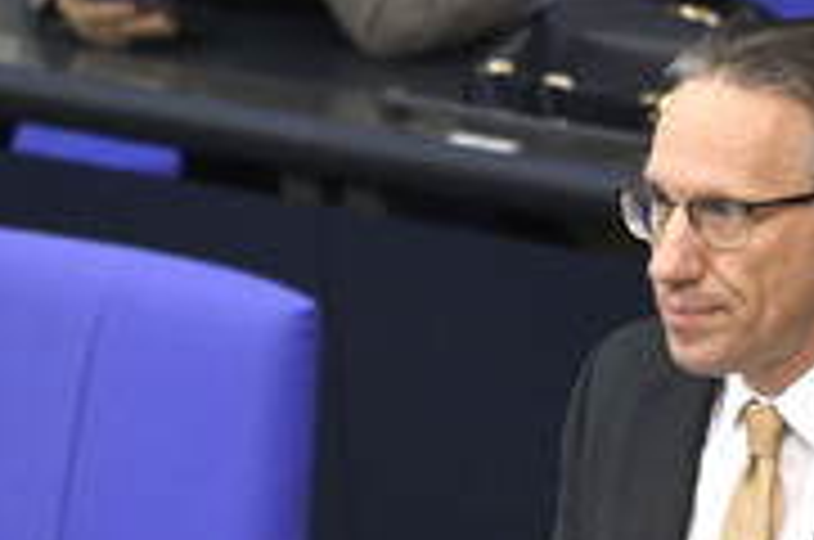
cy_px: 666
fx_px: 21984
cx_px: 789
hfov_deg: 2.1
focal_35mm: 974
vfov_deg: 1.4
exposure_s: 1/400
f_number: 5.6
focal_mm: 390
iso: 8000
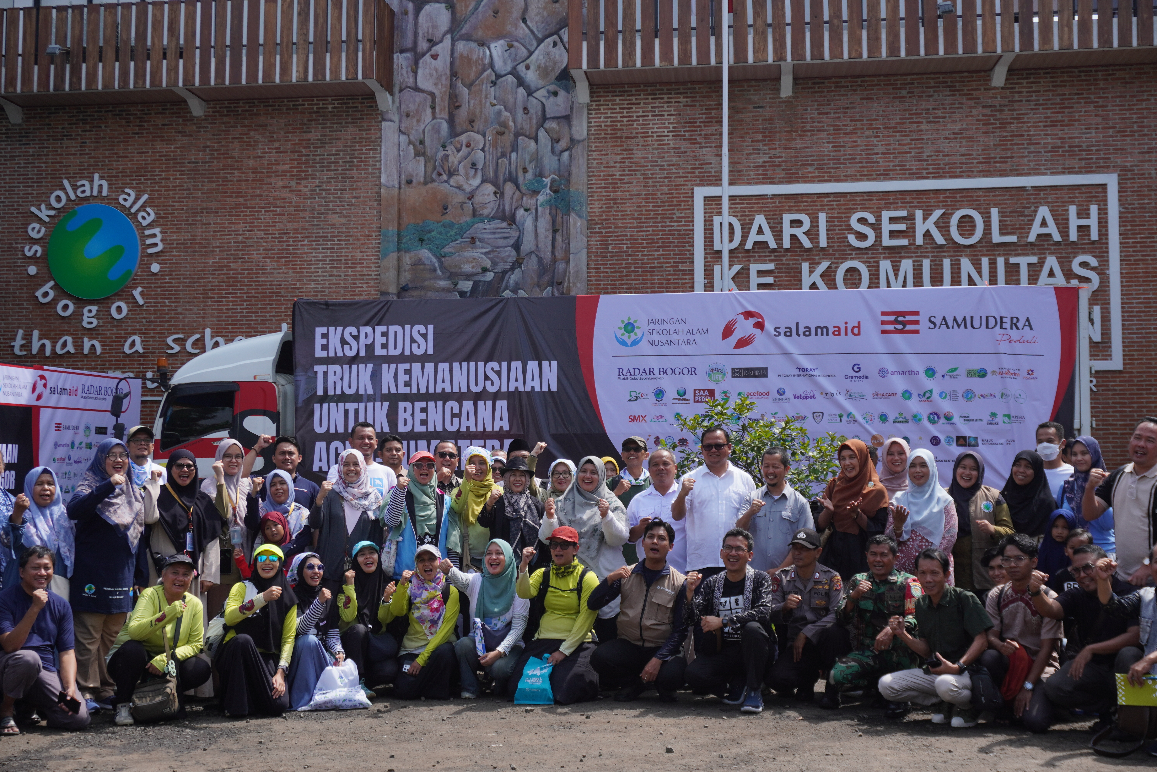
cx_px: 578
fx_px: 1494
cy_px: 386
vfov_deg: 28.9
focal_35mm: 46
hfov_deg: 42.3
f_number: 8
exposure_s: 1/400
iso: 160
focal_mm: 31
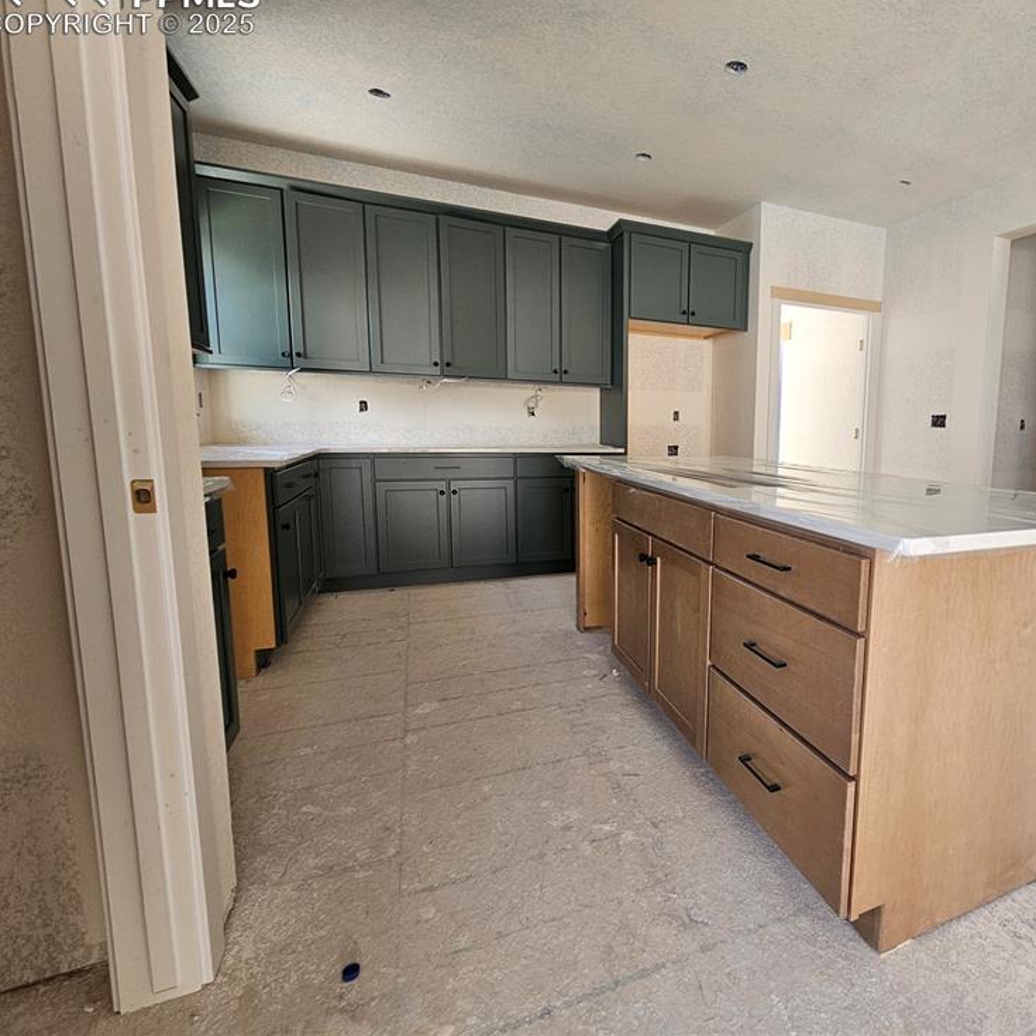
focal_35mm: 16
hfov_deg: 84.1
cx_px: 699
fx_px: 542
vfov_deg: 87.4
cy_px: 497
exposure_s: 1/60
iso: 64
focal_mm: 2.2
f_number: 2.2
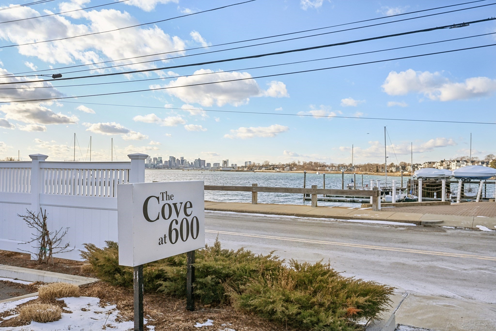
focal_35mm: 30
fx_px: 413
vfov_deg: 43.6
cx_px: 248
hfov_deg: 61.9
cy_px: 166
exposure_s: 1/800
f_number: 8
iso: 400
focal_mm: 30
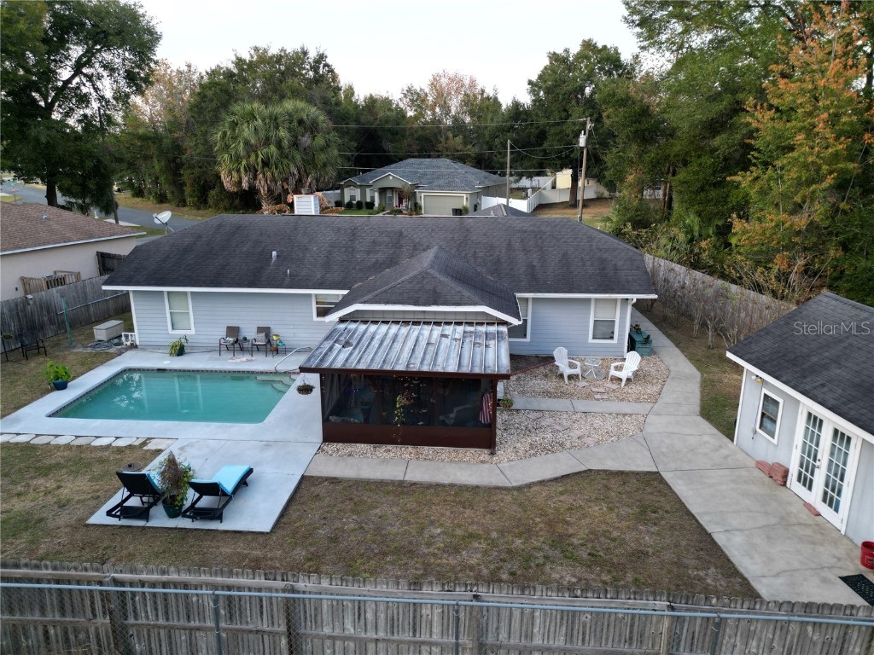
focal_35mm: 24
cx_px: 437
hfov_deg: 71.6
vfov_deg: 56.8
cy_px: 328
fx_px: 606
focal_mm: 6.72
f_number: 1.7
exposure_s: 1/20
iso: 100
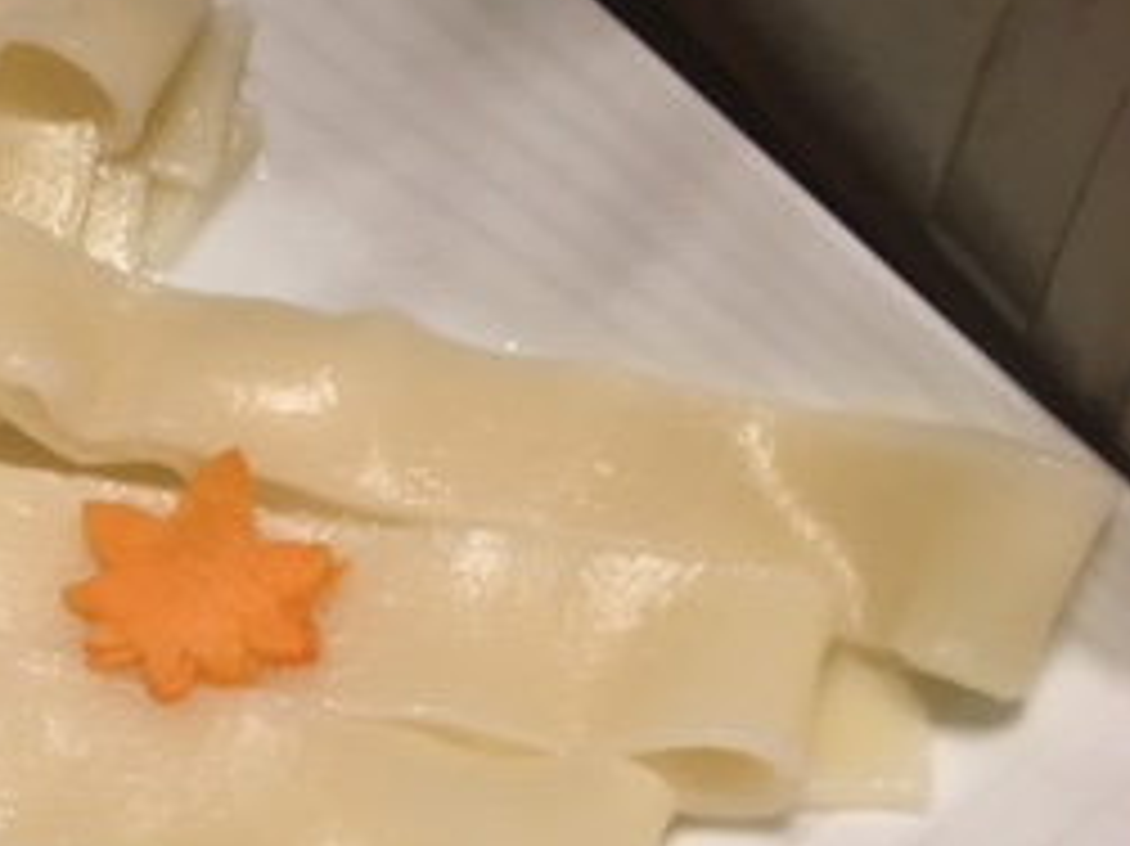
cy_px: 792
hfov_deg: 23.5
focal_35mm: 74
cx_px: -306
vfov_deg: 19.4
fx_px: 2414
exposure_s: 1/30
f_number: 2.2
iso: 100
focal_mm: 4.15
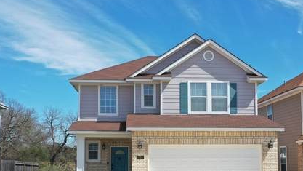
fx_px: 362
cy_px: 134
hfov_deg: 45.4
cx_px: 158
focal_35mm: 45
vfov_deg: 26.1
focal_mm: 10.26
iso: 100
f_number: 5.6
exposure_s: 1/400
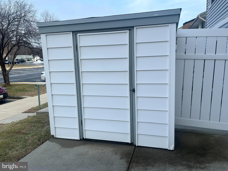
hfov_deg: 67.3
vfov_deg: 53.1
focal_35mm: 26
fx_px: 171
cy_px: 86
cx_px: 114
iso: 50
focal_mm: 5.1
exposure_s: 1/1695
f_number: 1.6
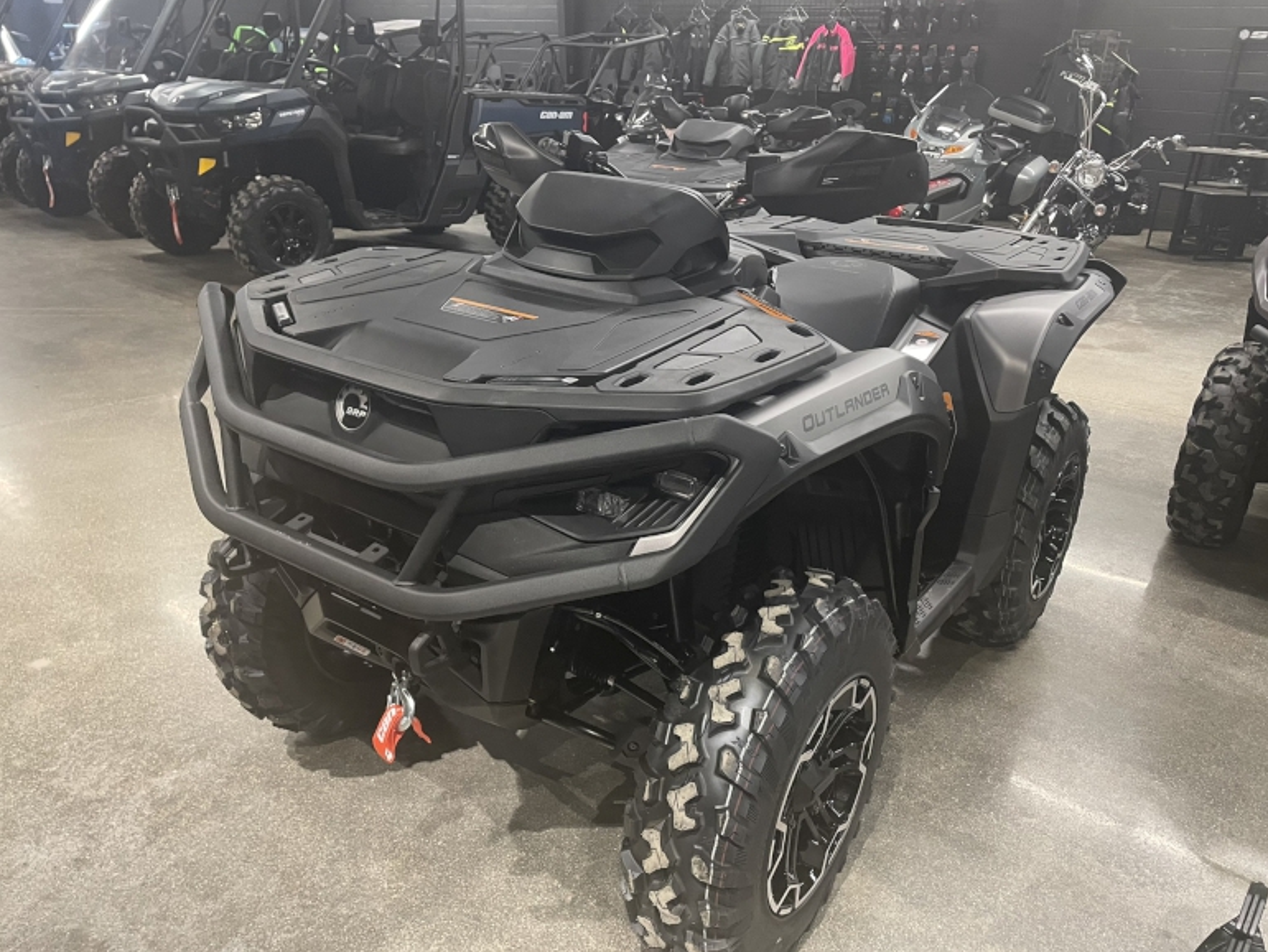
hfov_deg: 65.3
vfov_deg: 51.4
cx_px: 649
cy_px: 491
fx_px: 989
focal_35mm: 27
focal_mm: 4.2
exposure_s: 1/60
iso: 250
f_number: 1.6
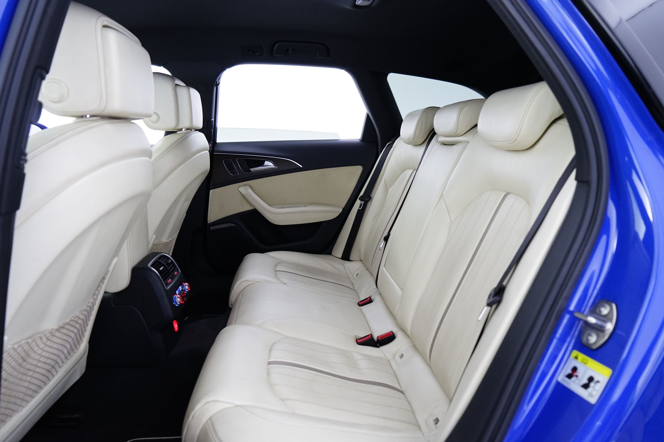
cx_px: 332
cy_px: 221
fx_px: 443
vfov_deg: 53.1
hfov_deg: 73.7
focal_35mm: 24
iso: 1250
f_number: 5
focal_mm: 24
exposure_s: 1/8
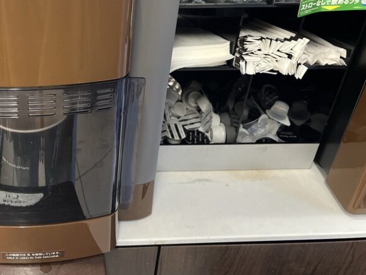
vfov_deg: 31.7
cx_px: 86
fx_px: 476
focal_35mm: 45
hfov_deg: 40.7
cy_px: 76
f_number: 1.6
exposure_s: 1/50
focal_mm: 5.1
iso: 250
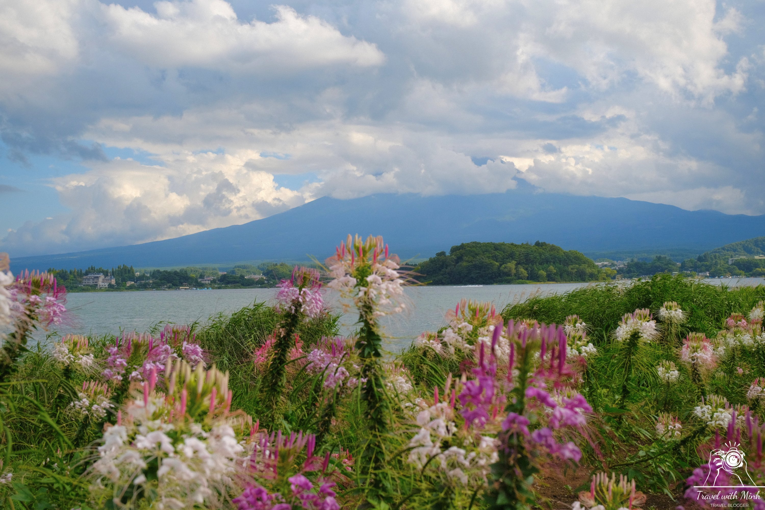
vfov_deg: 35.1
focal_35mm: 38
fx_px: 807
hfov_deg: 50.7
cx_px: 382
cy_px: 255
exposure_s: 1/1700
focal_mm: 25.1
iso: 800
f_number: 7.1
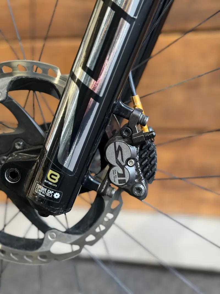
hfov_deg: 30.3
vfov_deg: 39.6
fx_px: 407
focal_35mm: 48
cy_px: 147
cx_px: 110
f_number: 1.78
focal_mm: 6.76
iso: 200
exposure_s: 1/33
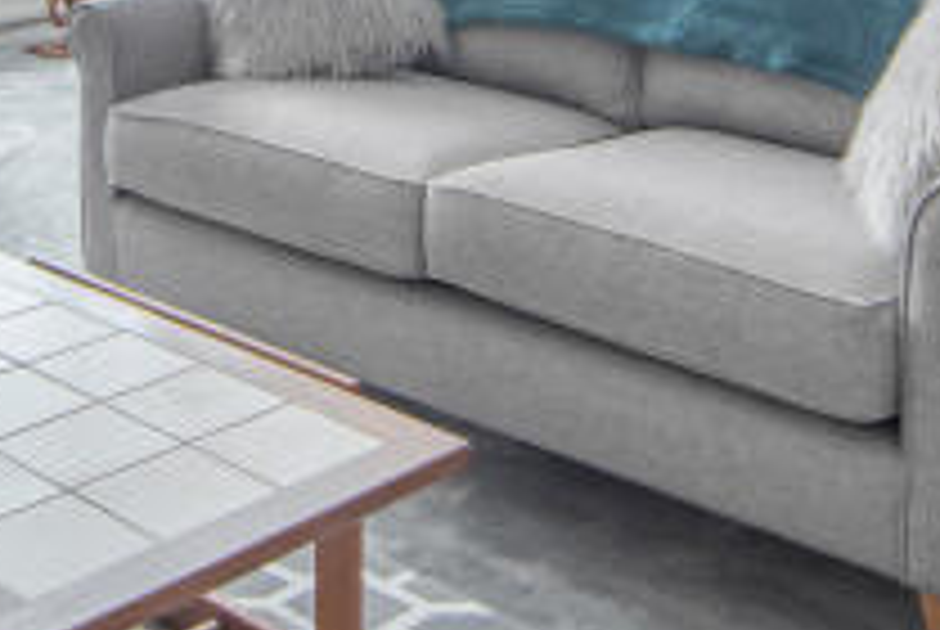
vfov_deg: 14.5
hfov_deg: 23.0
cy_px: -317
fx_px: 2301
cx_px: 360
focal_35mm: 88
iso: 64
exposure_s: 1/6
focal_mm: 18
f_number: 8
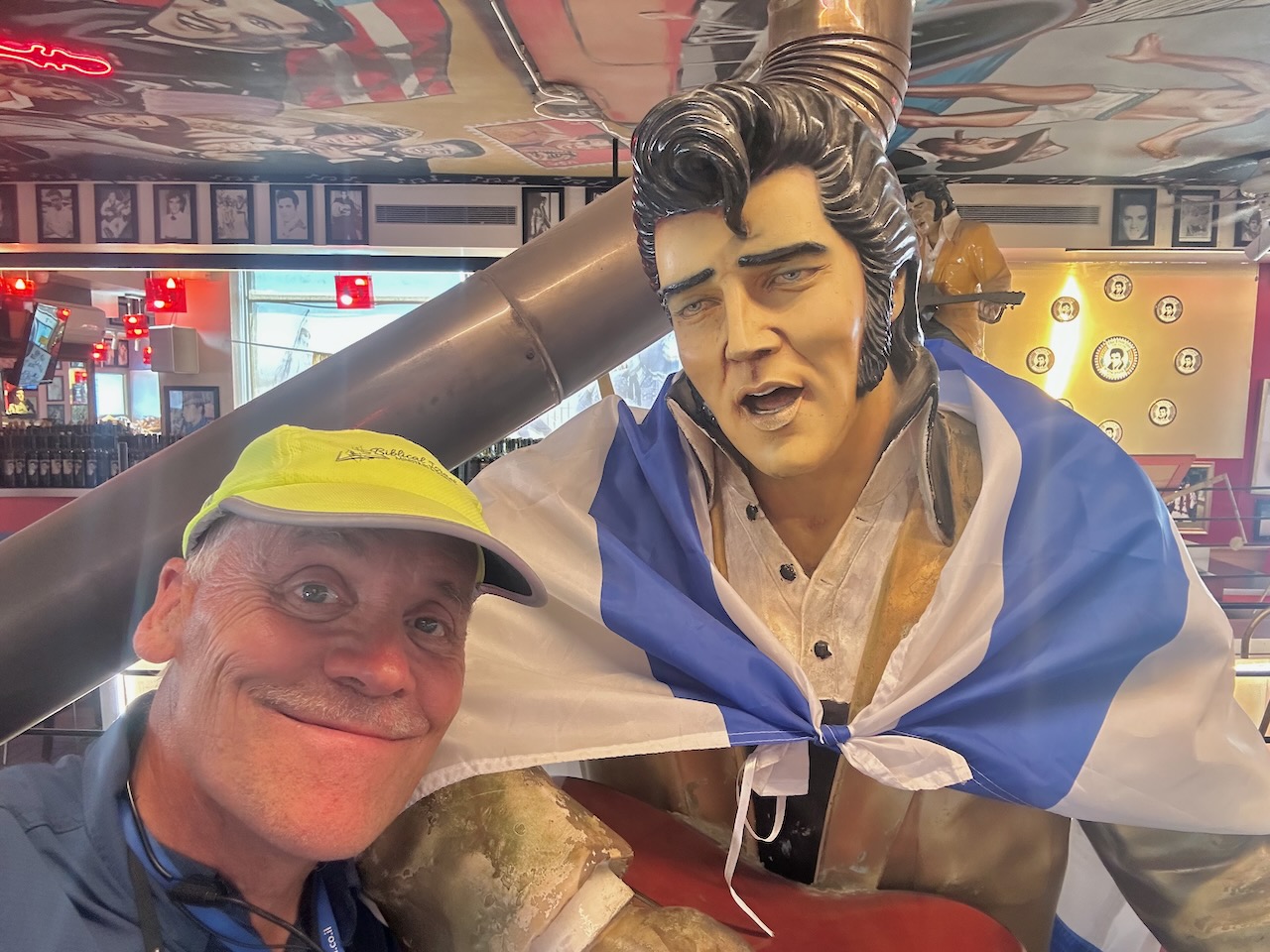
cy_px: 476
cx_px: 635
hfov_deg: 73.9
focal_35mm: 23
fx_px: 844
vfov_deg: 58.9
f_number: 1.9
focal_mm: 2.69
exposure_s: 1/50
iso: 200
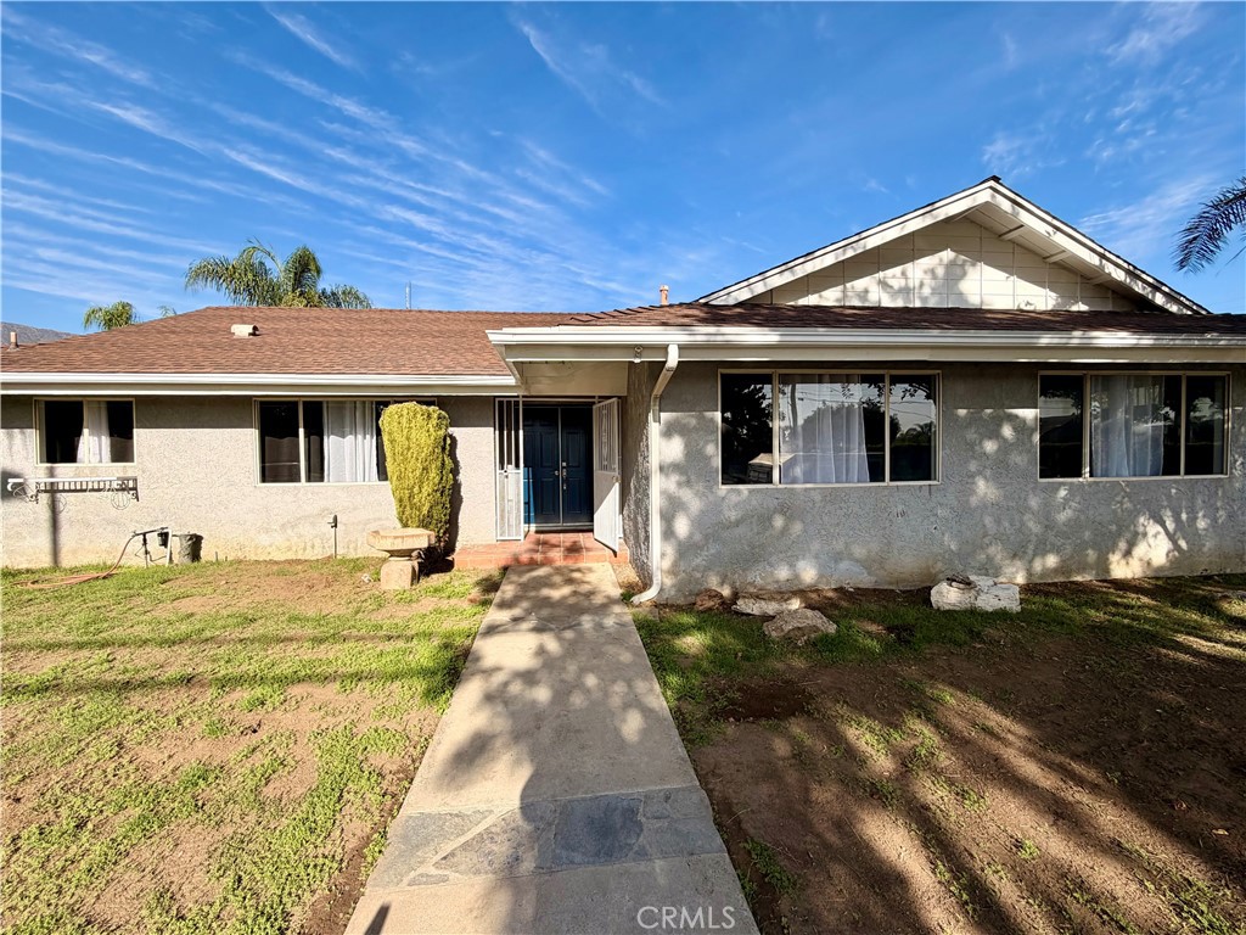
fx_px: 504
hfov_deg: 102.1
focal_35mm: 14
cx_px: 623
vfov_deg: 85.7
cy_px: 468
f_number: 2.2
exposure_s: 1/770
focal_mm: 2.22
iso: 25
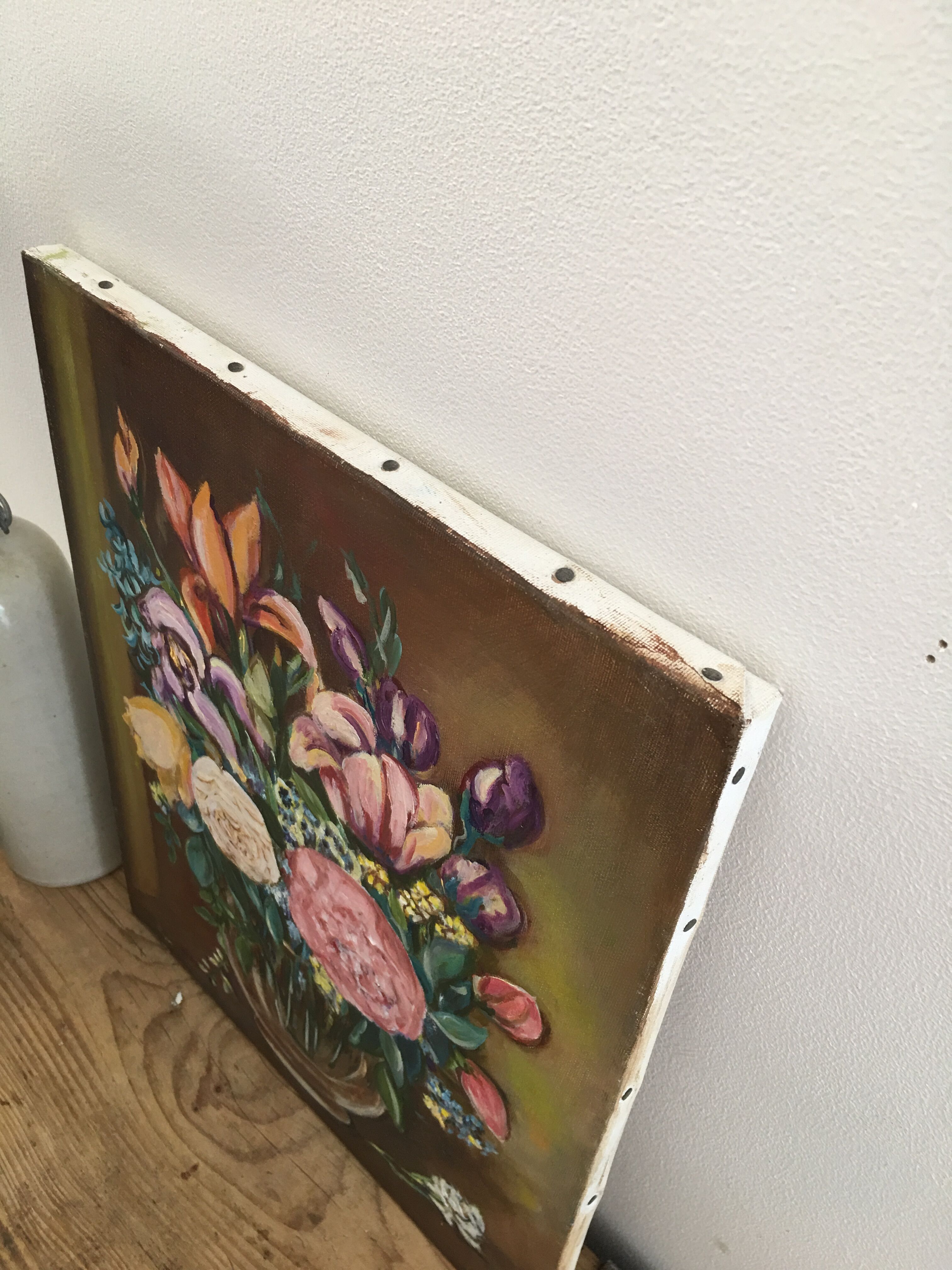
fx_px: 1063
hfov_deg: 48.2
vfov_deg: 61.7
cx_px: 476
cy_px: 635
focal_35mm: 29
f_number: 2.2
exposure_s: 1/17
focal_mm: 4.15
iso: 40
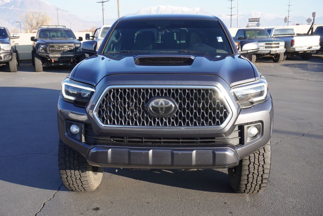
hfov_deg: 53.1
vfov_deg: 36.9
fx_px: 323
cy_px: 108
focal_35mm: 36
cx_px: 162
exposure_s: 1/100
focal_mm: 24
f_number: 6.3
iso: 100
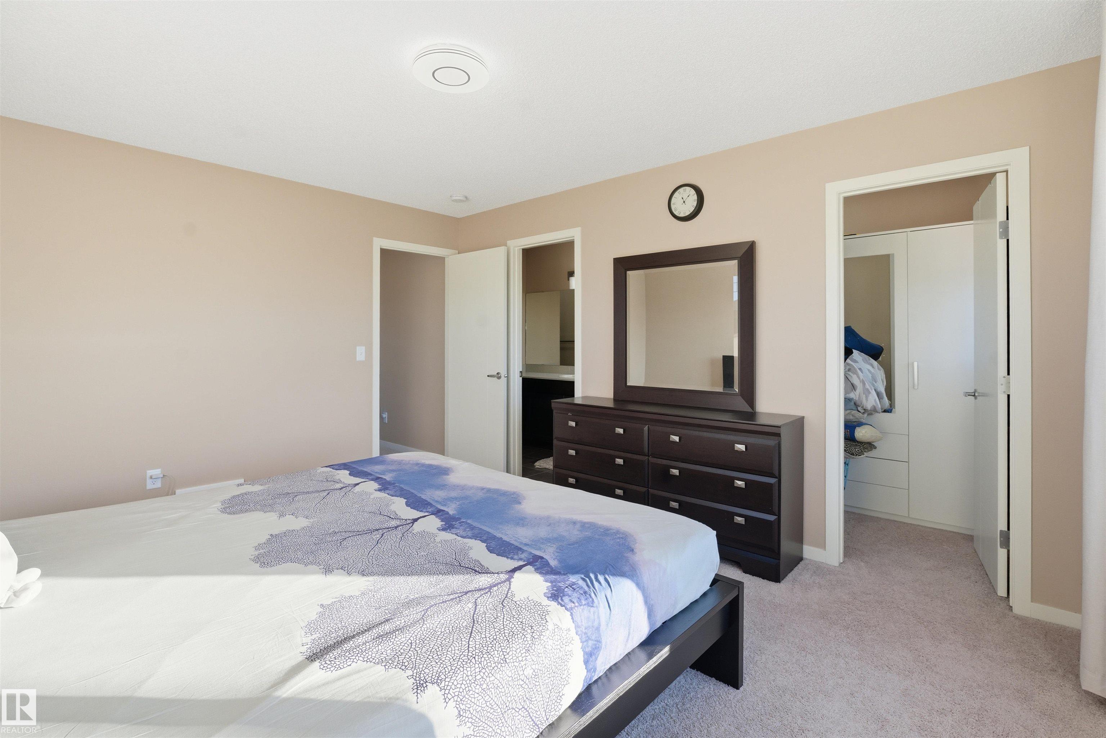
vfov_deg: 73.8
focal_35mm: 16
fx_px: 492
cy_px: 369
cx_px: 553
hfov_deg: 96.7
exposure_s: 1/500
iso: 400
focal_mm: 16
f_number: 7.1
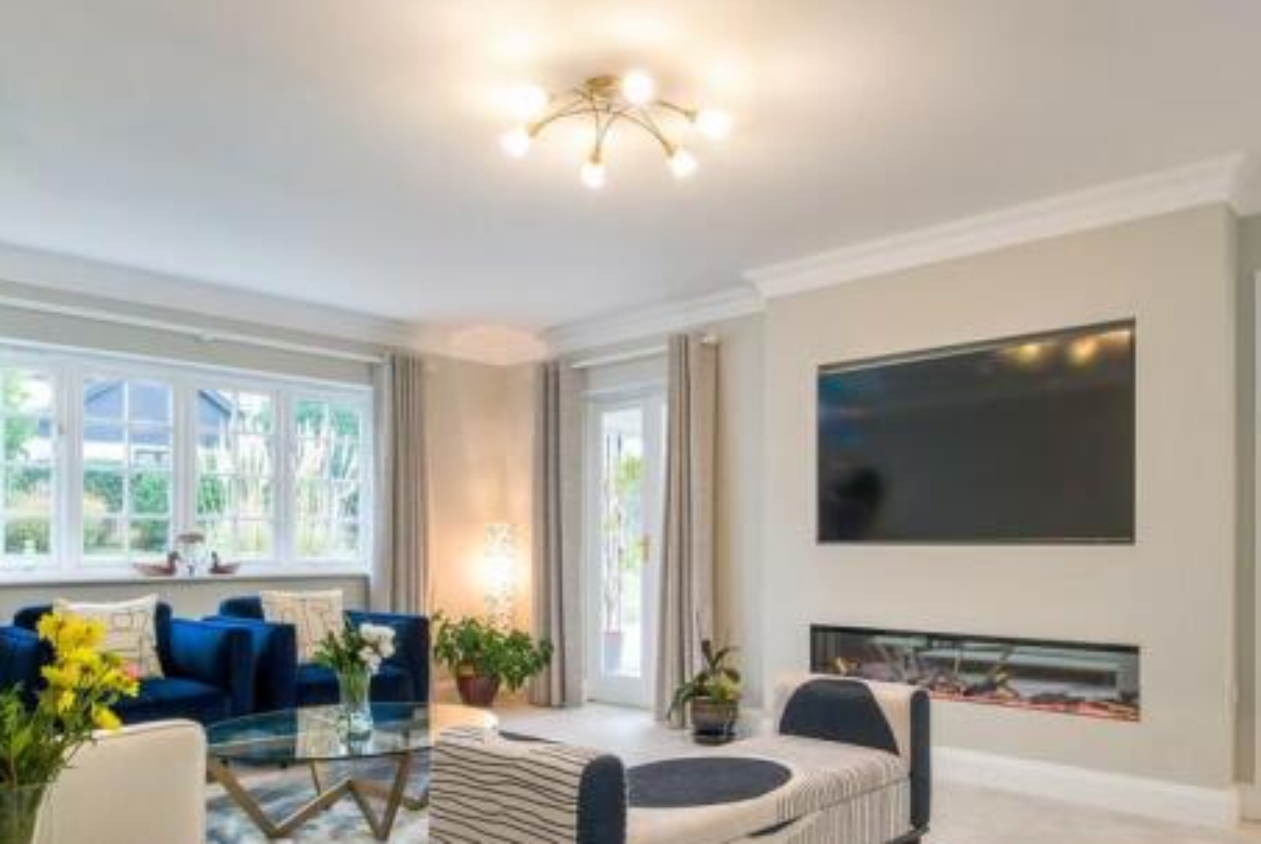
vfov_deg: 48.9
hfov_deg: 69.2
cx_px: 683
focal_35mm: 26
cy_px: 553
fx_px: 912
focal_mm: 12
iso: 160
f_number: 7.1
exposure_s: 1/10
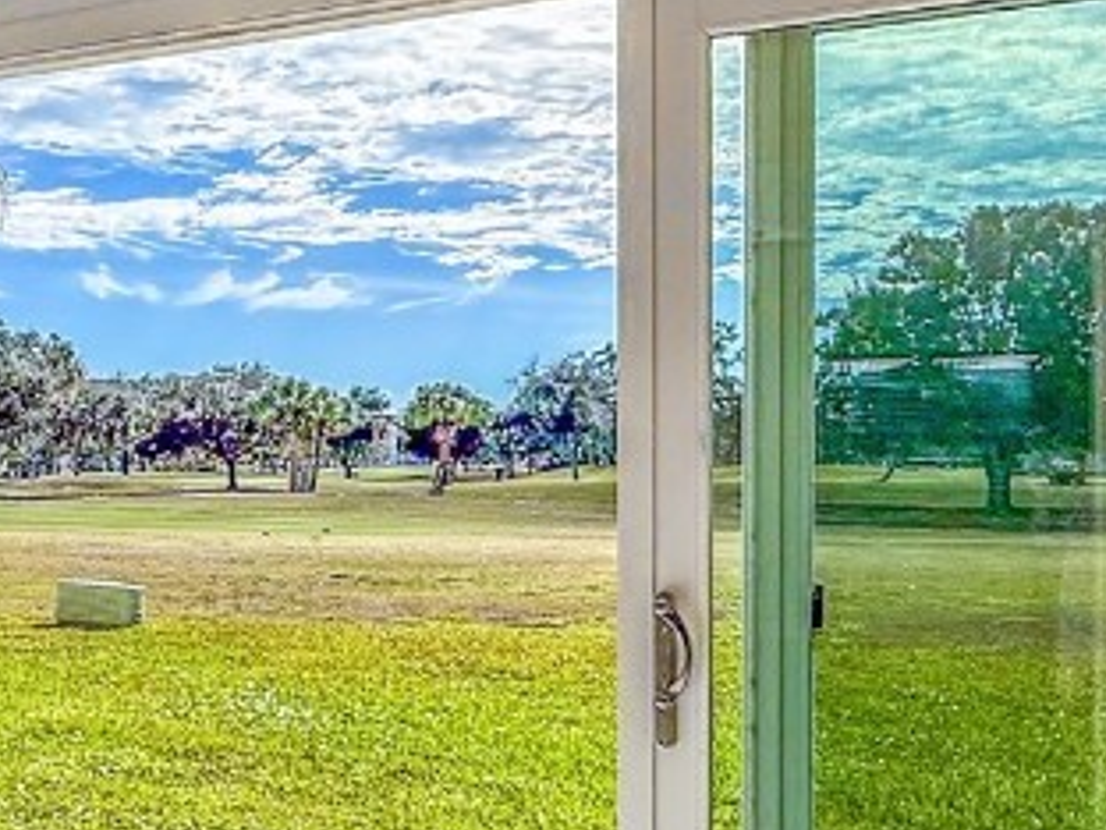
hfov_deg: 38.3
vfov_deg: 31.1
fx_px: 1470
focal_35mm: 46
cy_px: 589
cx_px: 99
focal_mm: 2.22
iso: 80
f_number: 2.2
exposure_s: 1/5000
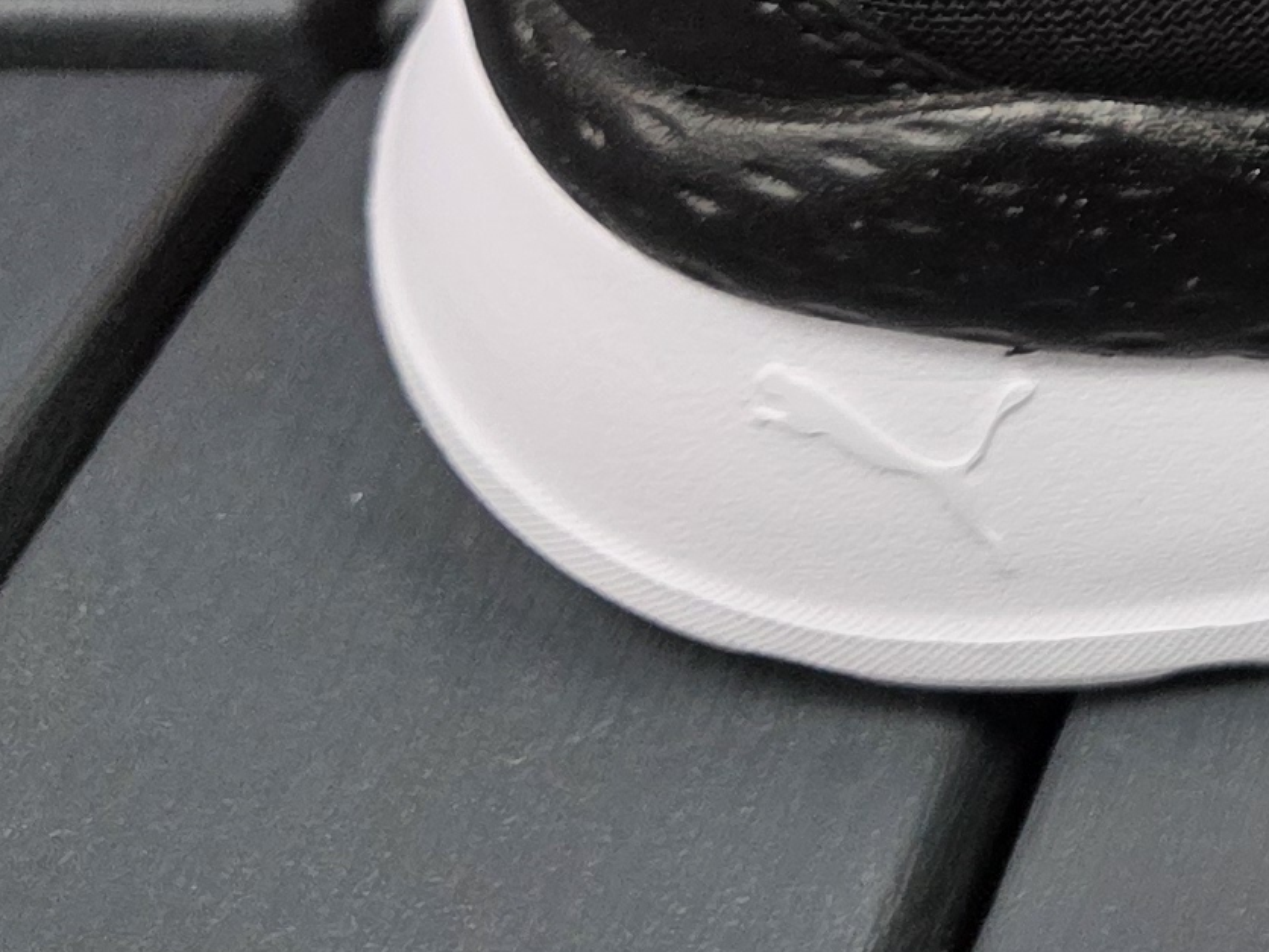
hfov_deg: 14.4
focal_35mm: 110
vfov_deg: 12.1
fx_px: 4033
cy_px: -906
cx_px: 2635
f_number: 1.7
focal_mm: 6.3
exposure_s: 1/100
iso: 200
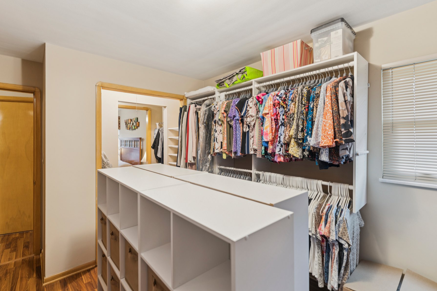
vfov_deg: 73.7
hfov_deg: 96.4
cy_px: 139
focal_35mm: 16
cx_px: 195
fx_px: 194
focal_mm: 14
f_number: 2.8
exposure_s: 1/13
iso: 200
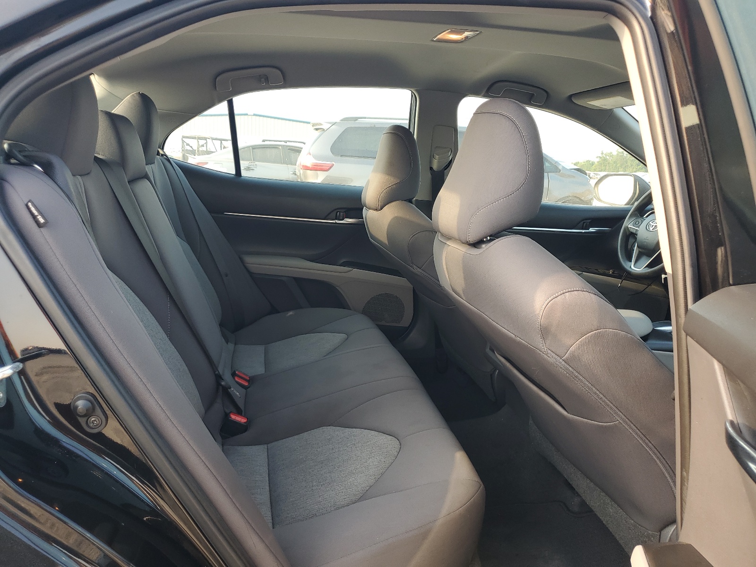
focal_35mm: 26
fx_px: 568
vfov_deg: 53.1
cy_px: 284
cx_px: 378
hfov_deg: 67.3
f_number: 1.5
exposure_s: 1/169
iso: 50
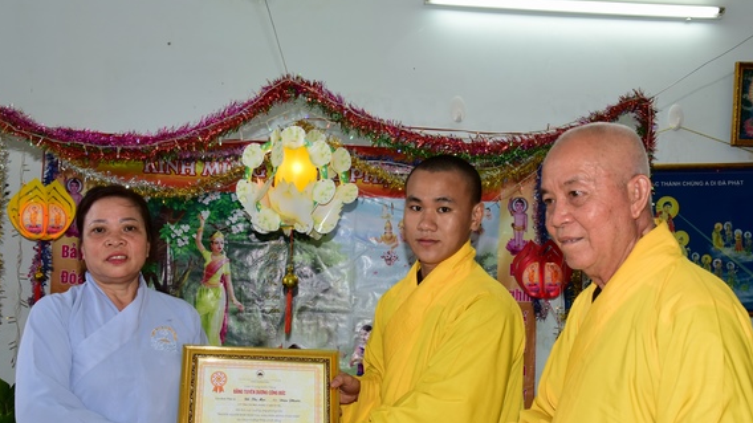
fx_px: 838
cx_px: 358
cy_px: 271
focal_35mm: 42
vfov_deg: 28.2
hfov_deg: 48.4
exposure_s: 1/60
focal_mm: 35
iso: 1000
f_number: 8
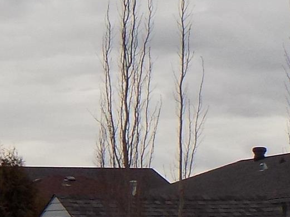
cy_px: 269
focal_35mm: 218
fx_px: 1827
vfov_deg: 6.8
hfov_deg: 8.2
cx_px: -454
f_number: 3.5
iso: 80
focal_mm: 6.6
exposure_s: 1/1000
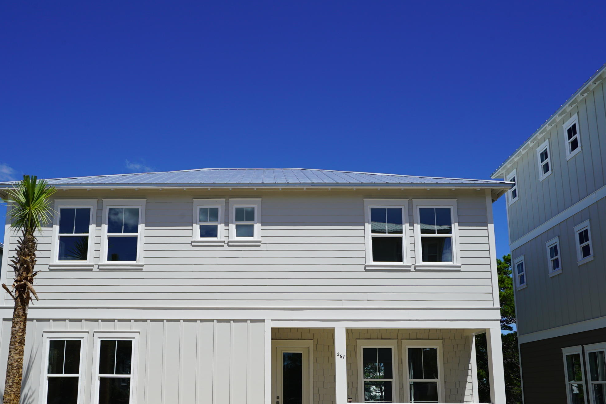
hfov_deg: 58.4
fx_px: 539
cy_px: 291
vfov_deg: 40.3
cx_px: 252
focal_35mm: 32
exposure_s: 1/200
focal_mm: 21
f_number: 13
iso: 100
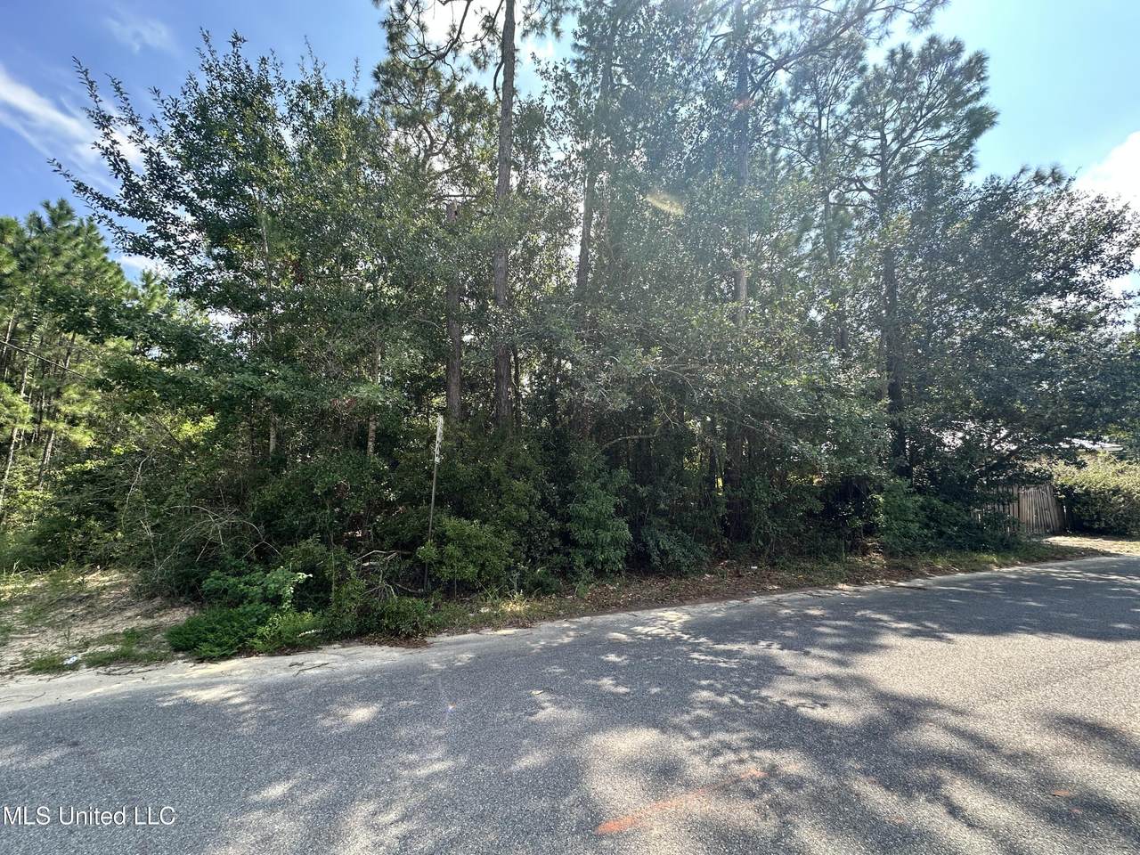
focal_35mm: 14
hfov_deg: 102.1
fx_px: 461
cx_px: 570
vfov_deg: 85.7
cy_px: 428
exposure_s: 1/358
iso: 40
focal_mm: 2.22
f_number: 2.2
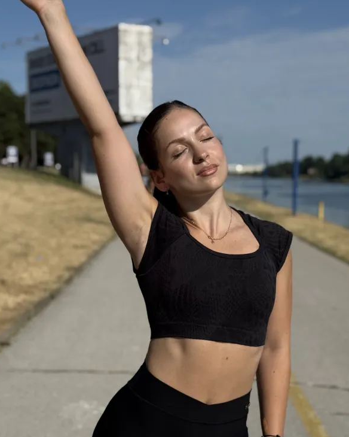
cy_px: 274
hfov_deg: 23.5
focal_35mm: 65
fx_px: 839
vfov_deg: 29.0
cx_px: 182
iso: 64
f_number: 1.78
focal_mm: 6.76
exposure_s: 1/11364
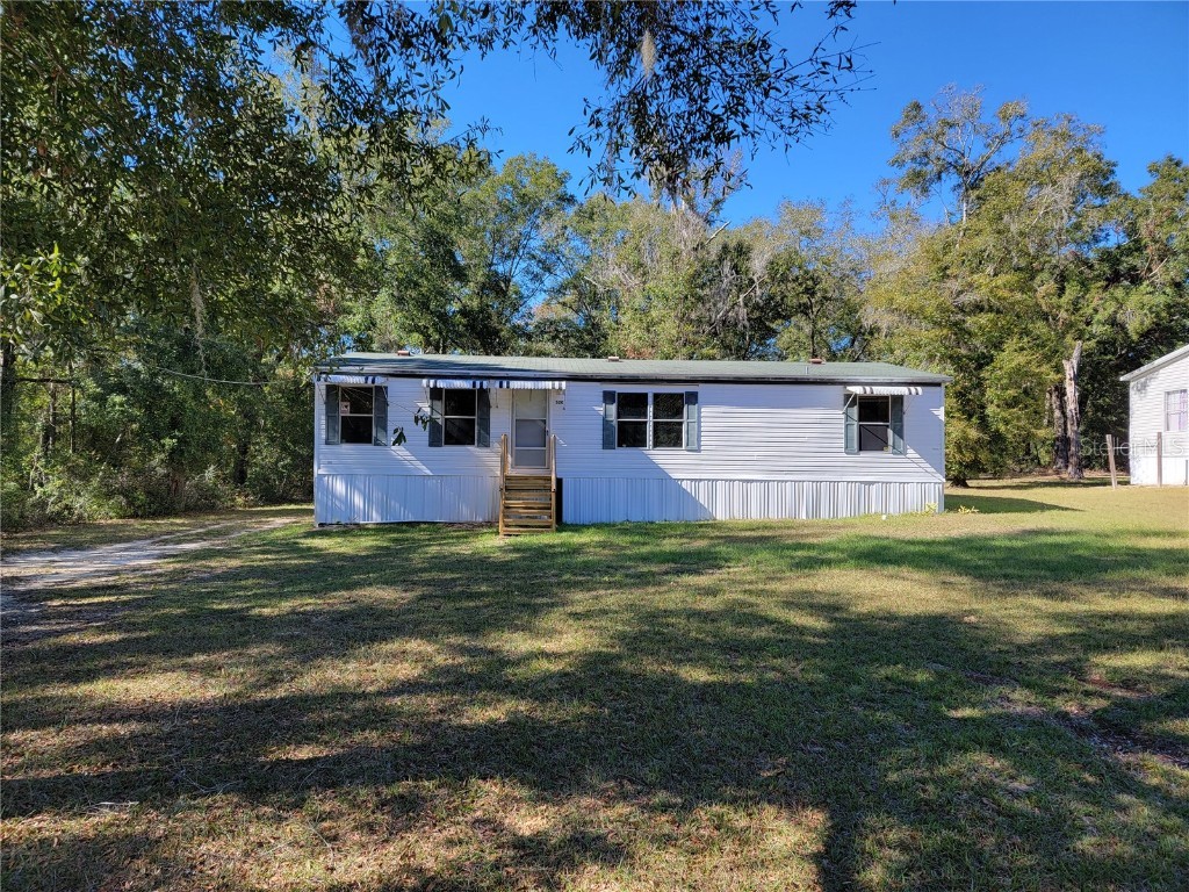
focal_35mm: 24
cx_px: 594
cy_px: 446
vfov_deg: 56.8
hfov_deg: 71.6
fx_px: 824
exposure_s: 1/304
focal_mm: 6.7
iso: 16
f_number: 1.8
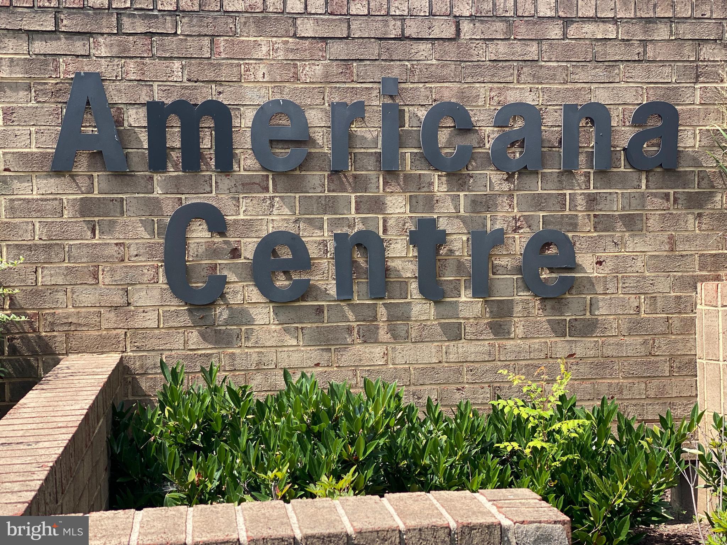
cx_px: 364
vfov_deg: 28.0
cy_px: 272
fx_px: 1092
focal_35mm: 52
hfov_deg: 36.8
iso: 20
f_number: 2
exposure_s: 1/545
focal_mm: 6
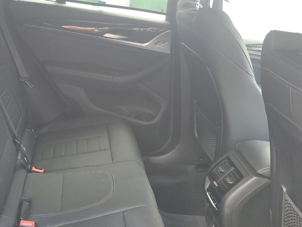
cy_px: 162
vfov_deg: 33.9
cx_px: 106
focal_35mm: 42
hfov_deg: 44.3
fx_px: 367
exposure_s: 1/60.2
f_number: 1.5
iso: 107
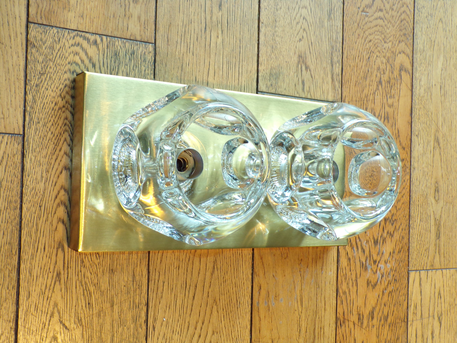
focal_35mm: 42
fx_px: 554
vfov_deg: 34.3
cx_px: 228
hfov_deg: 44.8
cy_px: 172
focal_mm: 7.6
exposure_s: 1/34
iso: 197
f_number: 3.4
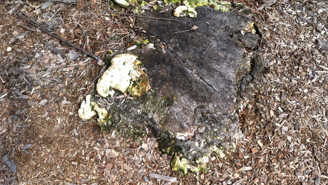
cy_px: 74
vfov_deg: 30.4
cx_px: 164
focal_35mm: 39
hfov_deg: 51.6
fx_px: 339
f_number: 2.8
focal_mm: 3.85
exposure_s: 1/448
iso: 80
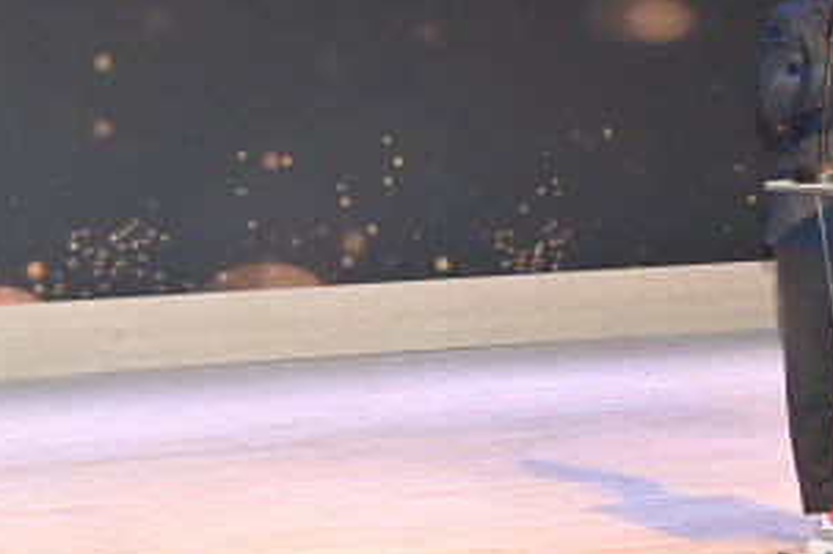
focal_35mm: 139
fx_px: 3214
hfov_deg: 14.8
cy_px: 85
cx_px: 414
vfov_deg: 9.8
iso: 800
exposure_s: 1/160
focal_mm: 70
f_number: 7.1
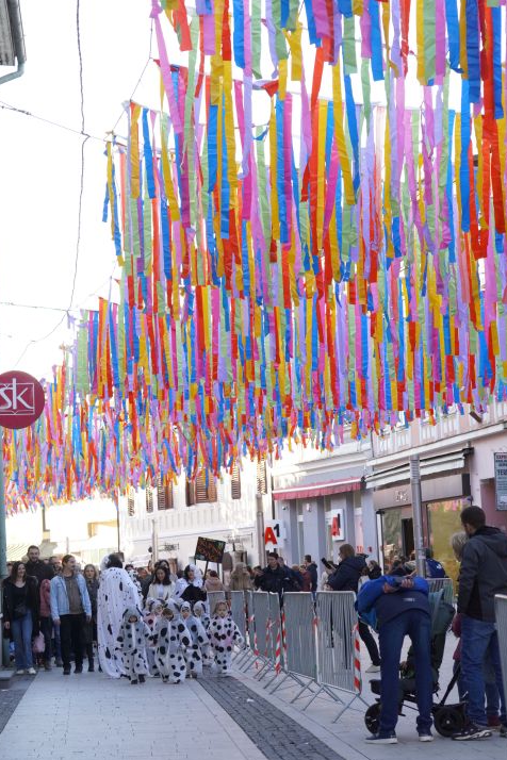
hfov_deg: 13.2
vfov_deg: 19.6
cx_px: 208
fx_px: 2197
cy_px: 391
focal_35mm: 104
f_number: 4
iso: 400
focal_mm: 50
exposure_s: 1/200
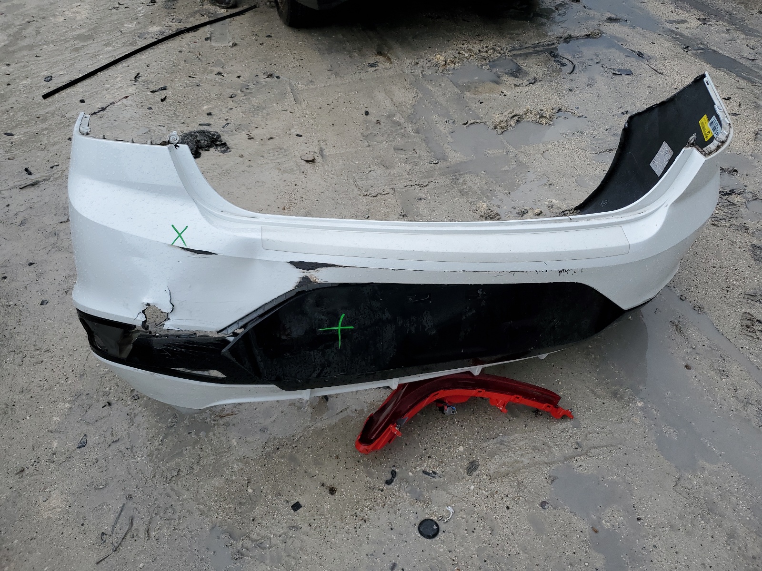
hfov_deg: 67.3
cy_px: 286
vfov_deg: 53.1
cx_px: 381
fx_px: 572
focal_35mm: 26
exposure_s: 1/3333
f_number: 1.5
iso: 50
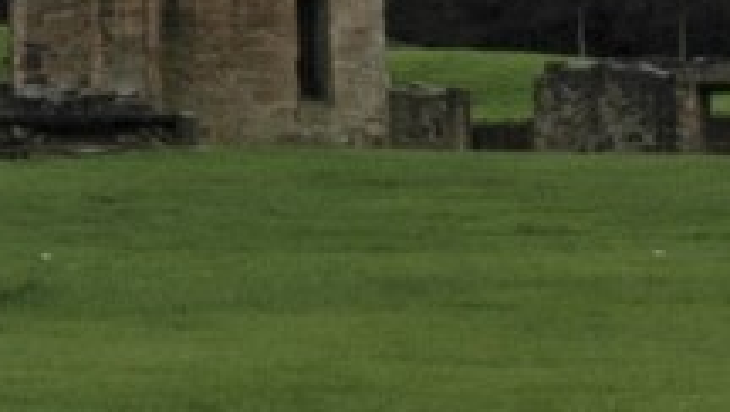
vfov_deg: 5.7
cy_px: -250
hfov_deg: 10.1
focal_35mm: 212
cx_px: 122
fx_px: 4108
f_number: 7.1
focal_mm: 18
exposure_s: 1/200
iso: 200
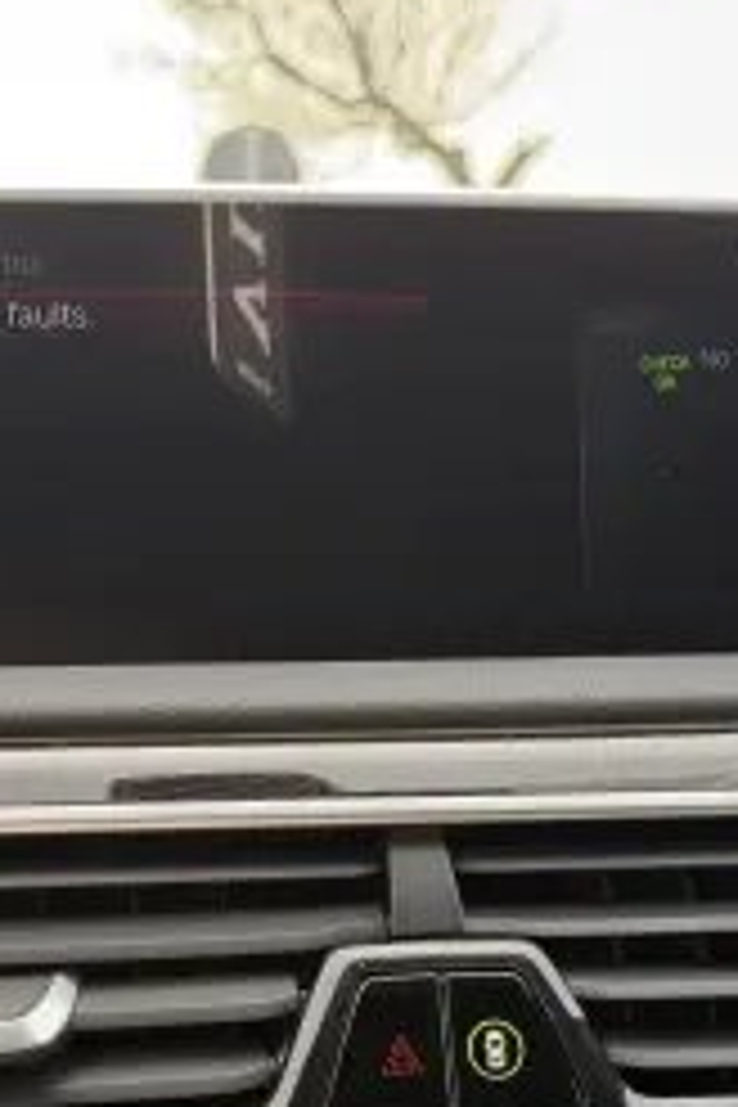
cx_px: 302
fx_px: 2245
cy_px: 549
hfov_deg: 18.7
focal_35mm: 73
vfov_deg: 27.7
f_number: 1.78
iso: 64
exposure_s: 1/211
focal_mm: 6.76
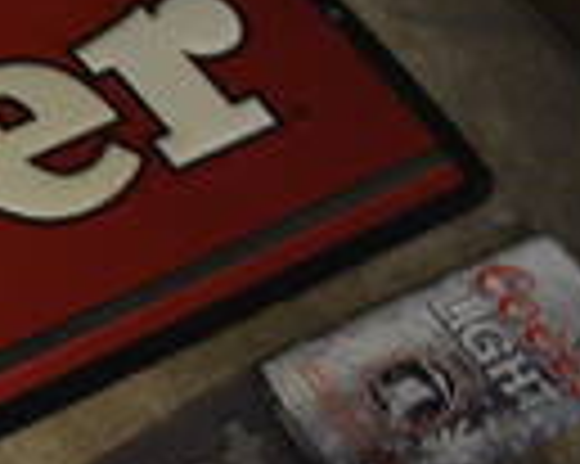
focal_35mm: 120
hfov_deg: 13.0
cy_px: 392
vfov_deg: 12.8
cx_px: -719
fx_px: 2058
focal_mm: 18
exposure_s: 1/25
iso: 3200
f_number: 3.5
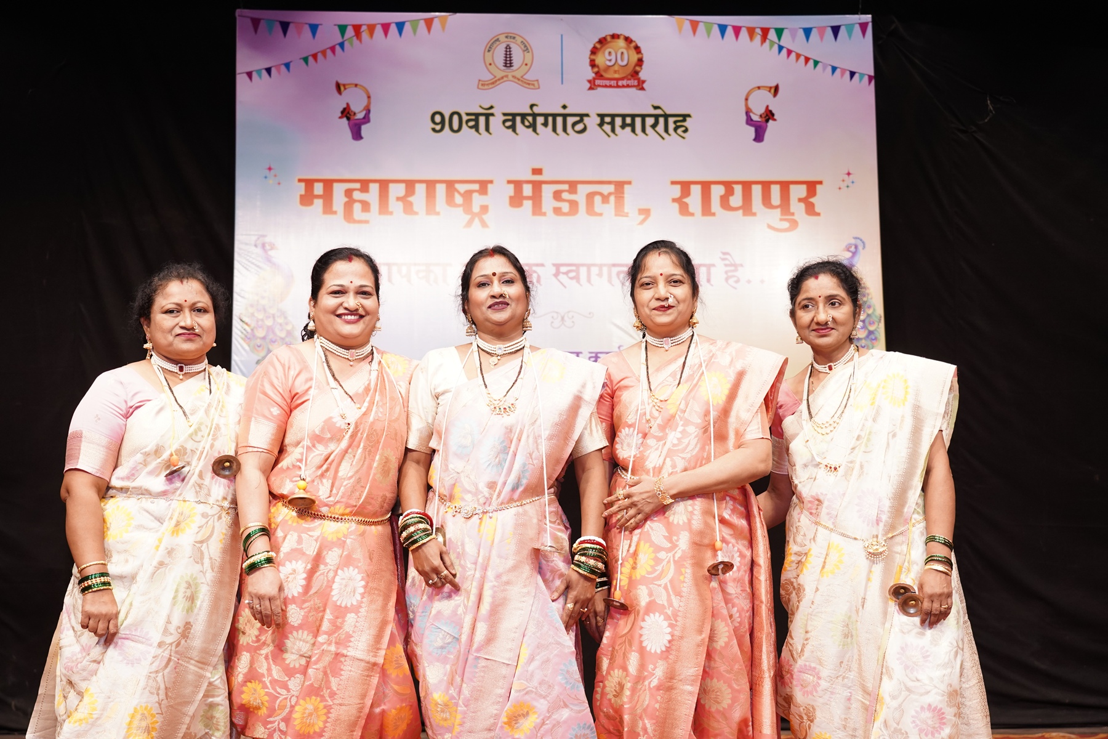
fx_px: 1416
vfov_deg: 29.2
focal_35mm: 46
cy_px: 370
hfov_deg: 42.7
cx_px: 554
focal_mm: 46
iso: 1250
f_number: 4
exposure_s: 1/160
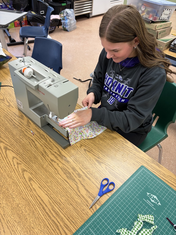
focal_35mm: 26
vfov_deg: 67.3
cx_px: 88
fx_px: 176
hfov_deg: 53.1
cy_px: 118
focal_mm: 5.96
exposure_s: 1/60
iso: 100
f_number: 1.6
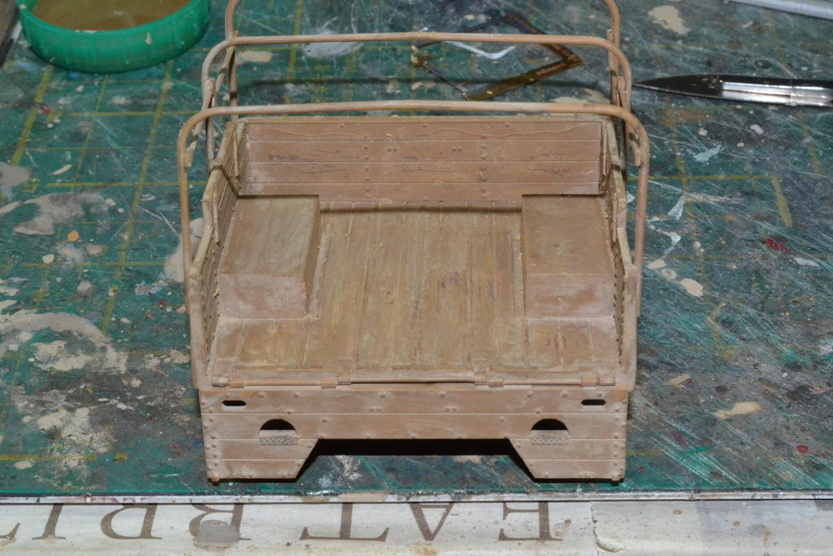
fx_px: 1735
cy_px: 278
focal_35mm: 75
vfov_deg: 18.2
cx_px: 416
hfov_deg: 27.0
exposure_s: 1/60
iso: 3200
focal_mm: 50
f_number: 22
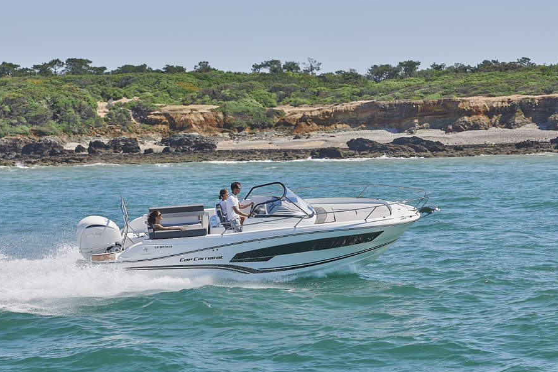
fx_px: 2278
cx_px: 293
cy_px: 184
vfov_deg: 9.3
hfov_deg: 14.0
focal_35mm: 147
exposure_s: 1/800
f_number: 9
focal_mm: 120
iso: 200
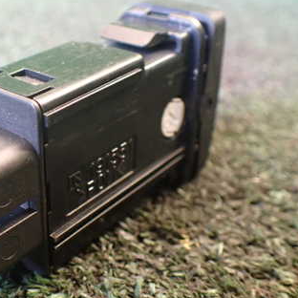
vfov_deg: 33.4
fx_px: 497
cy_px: 134
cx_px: 44
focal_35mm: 51
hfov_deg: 32.1
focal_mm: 5.4
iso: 800
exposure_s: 1/40
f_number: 2.3
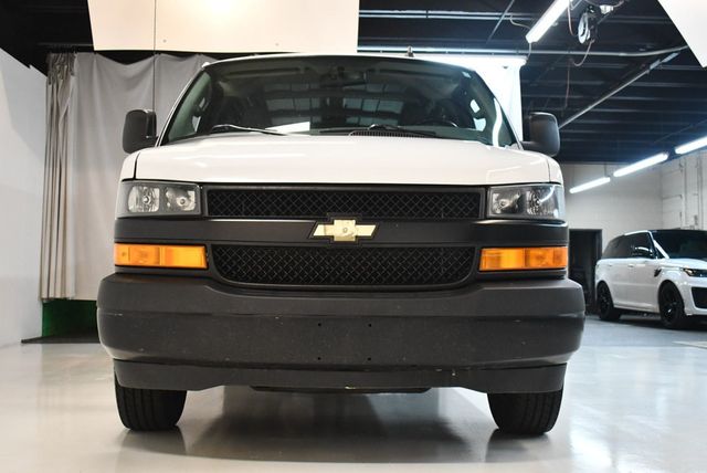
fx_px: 826
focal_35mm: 42
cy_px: 236
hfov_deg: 46.4
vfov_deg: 32.0
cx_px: 354
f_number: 3.8
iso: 2000
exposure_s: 1/125
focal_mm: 21
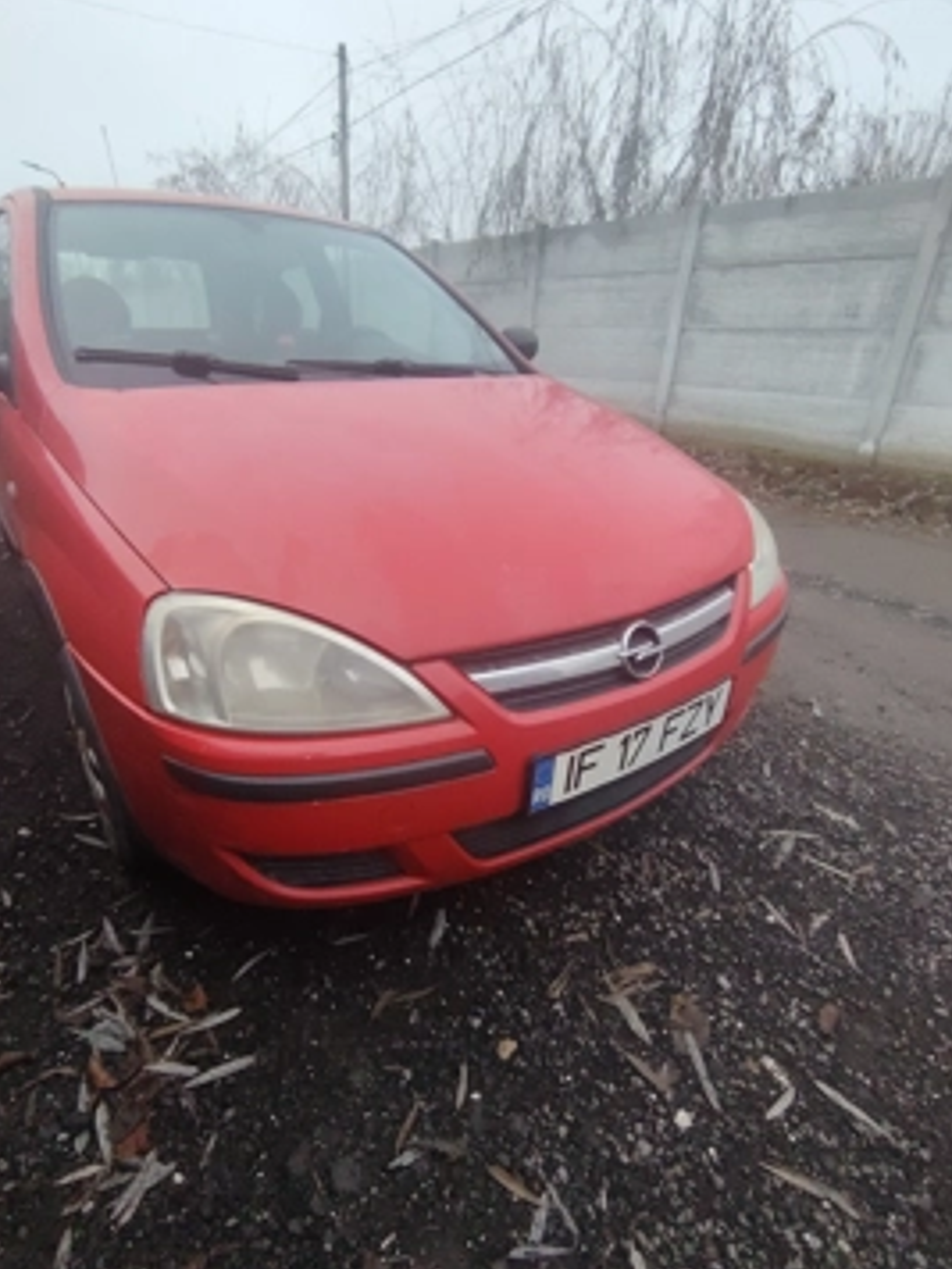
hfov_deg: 71.4
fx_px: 660
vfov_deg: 87.6
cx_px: 431
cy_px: 681
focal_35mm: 18
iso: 205
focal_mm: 1.42
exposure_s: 1/50
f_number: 2.2
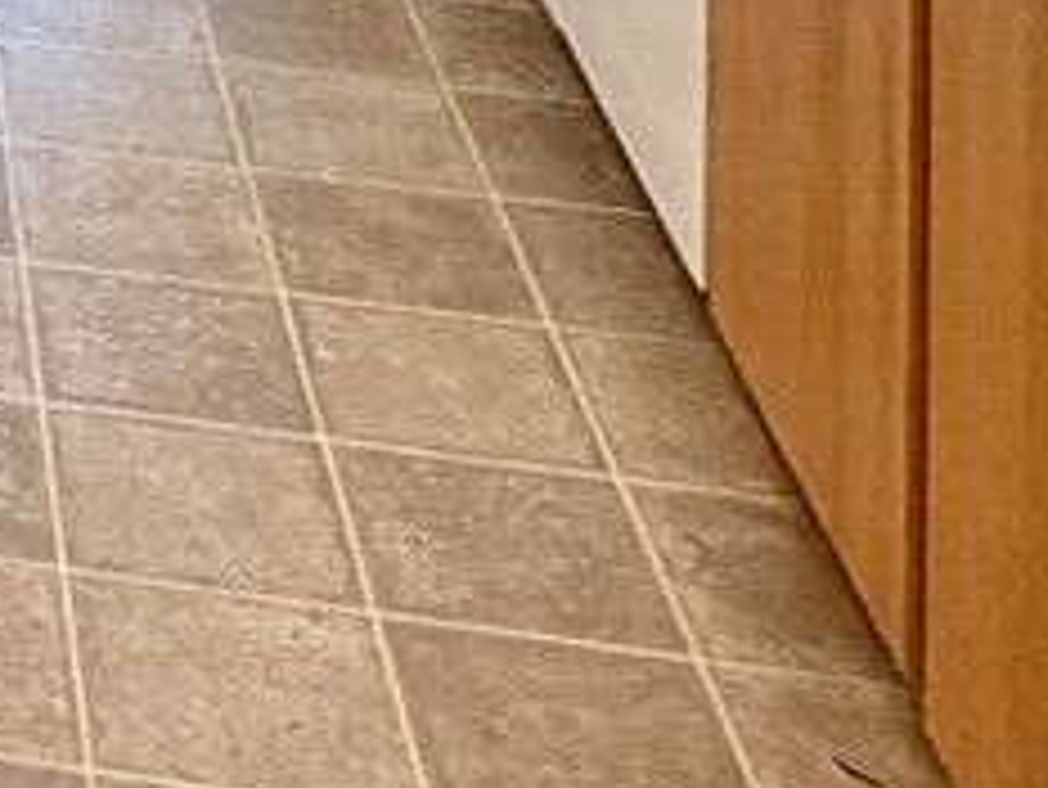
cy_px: -1315
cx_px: -823
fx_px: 2908
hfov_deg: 17.0
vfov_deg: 11.5
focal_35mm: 96
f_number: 2.2
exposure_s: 1/120
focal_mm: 2.22
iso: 125
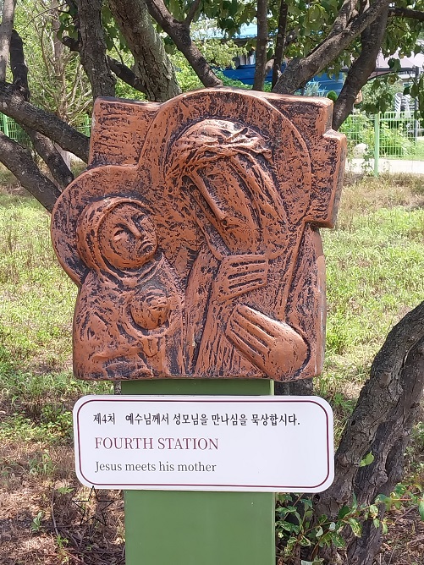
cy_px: 282
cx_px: 212
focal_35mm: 26
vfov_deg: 67.3
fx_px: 425
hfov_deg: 53.1
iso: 20
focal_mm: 4
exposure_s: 1/281
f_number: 1.8
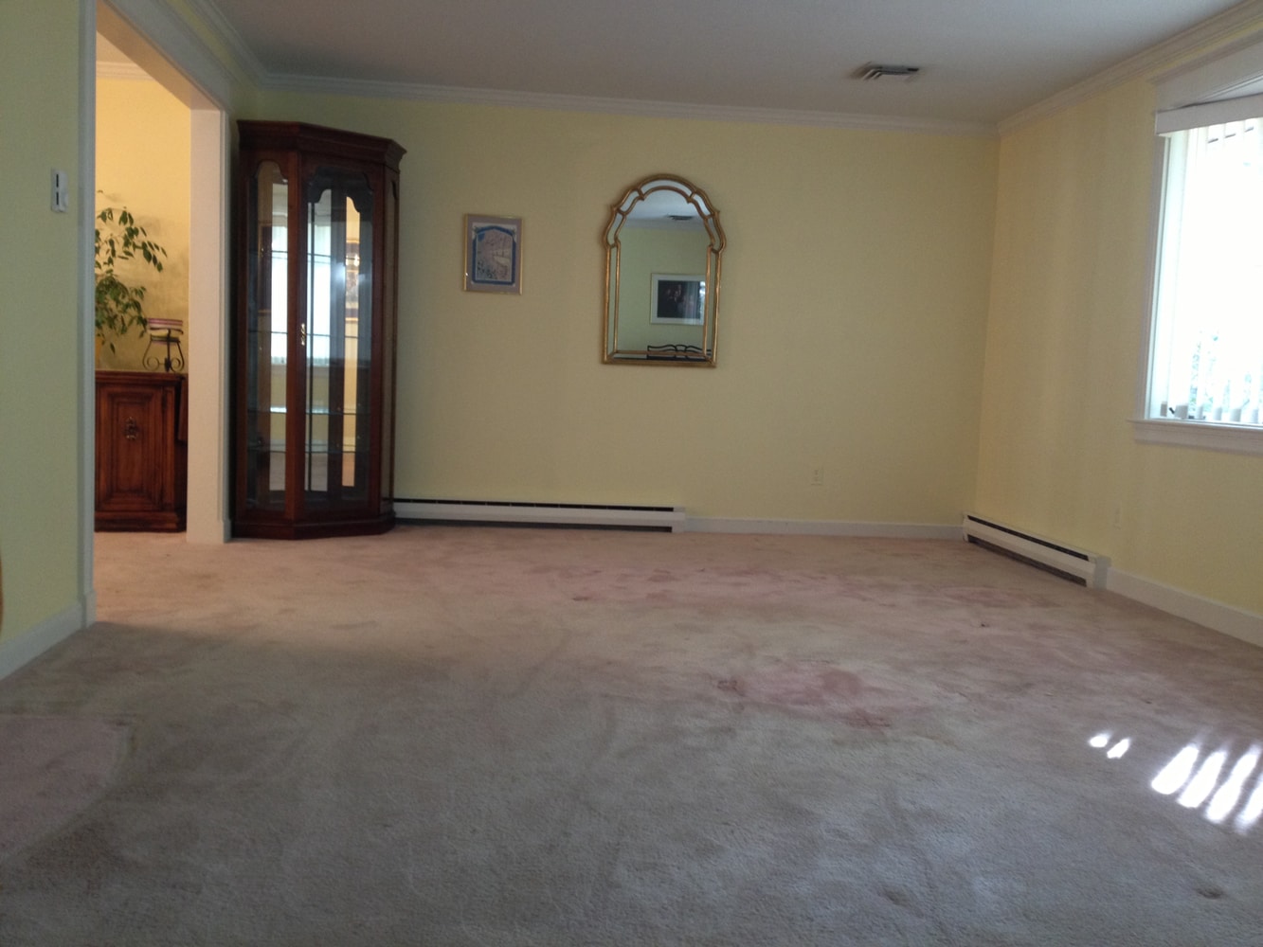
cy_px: 474
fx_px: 1277
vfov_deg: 40.7
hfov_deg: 52.6
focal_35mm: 35
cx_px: 632
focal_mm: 4.28
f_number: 2.4
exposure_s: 1/20
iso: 125
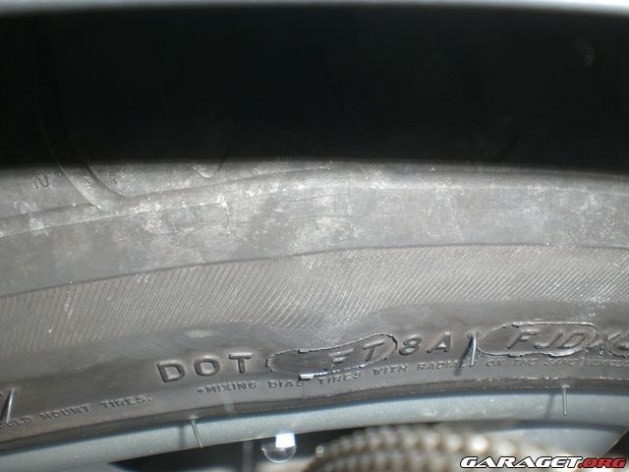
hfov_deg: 49.0
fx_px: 690
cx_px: 314
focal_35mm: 38
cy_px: 236
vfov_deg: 37.7
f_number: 4.4
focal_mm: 6.3
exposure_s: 1/60
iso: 50
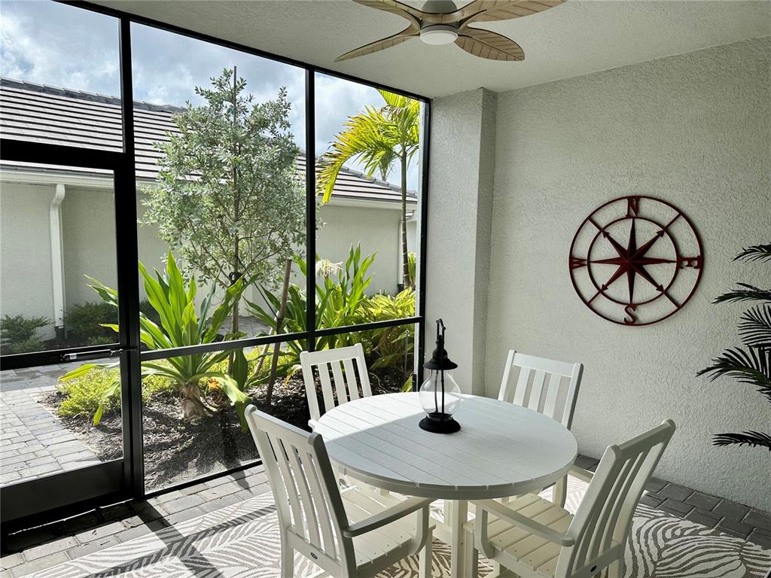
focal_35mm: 24
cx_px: 386
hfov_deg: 71.6
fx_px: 535
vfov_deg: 56.8
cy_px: 289
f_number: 1.78
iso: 80
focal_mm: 6.86
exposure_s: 1/1779
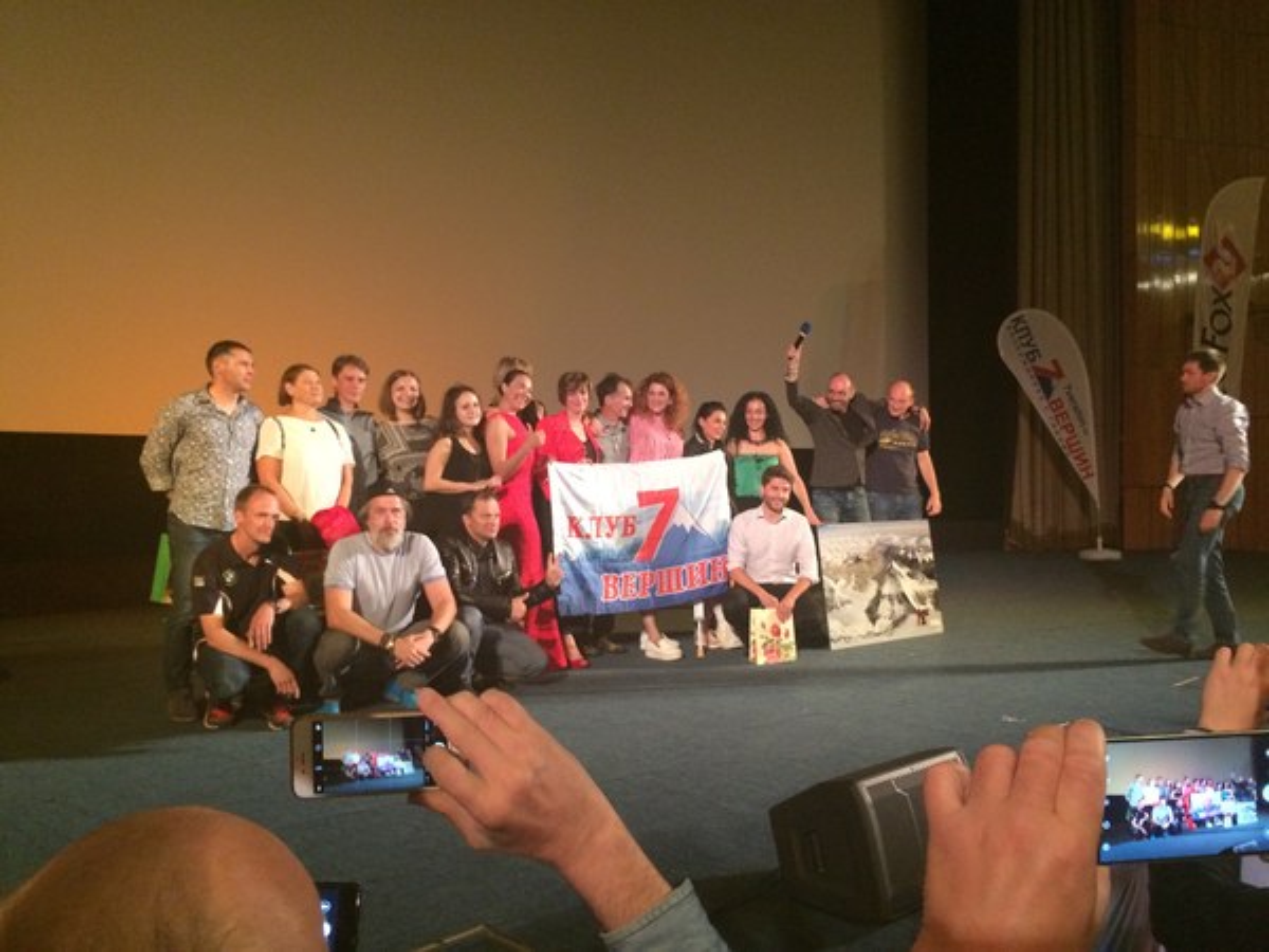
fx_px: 1063
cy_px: 476
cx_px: 634
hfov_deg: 61.7
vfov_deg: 48.2
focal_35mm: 29
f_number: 2.2
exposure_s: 1/25
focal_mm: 4.15
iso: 320
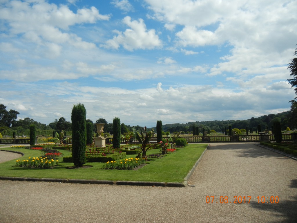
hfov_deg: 60.0
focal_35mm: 30
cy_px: 112
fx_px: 257
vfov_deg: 46.8
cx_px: 148
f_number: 7
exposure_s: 1/640
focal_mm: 5.4
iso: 160
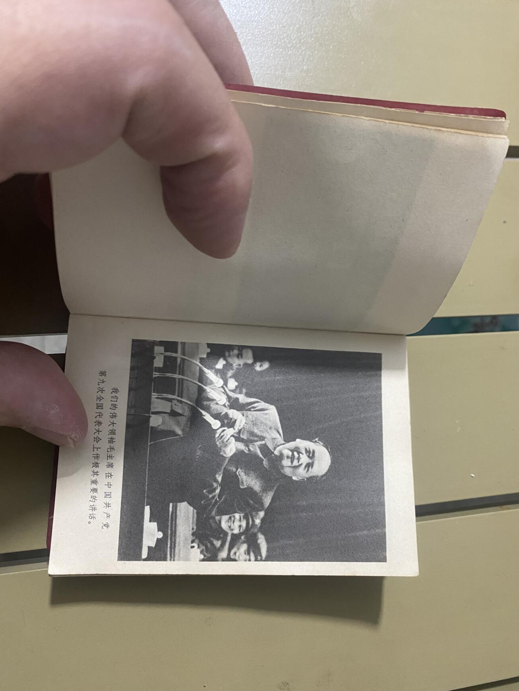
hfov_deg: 51.4
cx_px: 262
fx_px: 540
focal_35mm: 27
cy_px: 356
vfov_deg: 65.3
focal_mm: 4.25
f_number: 1.8
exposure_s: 1/50
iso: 250
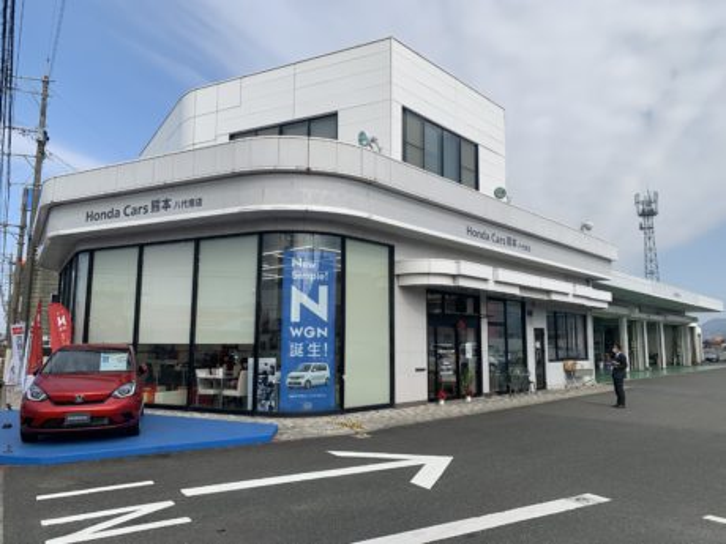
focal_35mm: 26
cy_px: 272
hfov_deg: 67.3
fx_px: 545
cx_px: 363
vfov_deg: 53.1
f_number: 1.8
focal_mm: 4.25
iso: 25
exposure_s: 1/2364
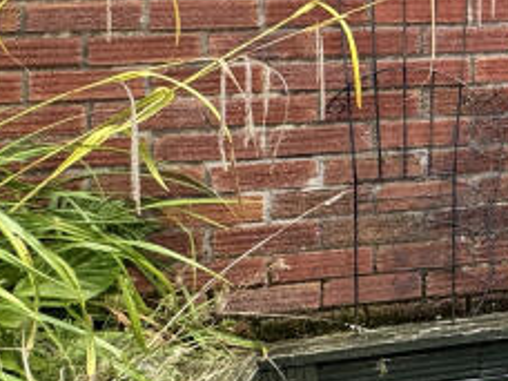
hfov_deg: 21.0
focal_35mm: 63
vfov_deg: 22.1
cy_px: -36
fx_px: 925
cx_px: 911
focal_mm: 2.22
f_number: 2.2
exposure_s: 1/220
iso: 40
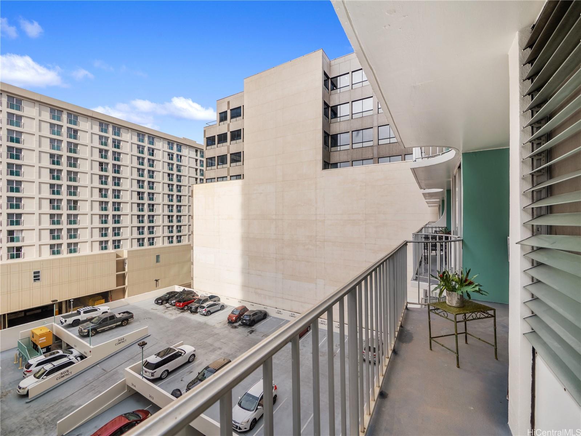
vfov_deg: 85.7
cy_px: 218
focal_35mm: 14
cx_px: 290
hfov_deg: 102.1
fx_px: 235
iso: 125
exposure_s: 1/6400
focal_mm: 7
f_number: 4
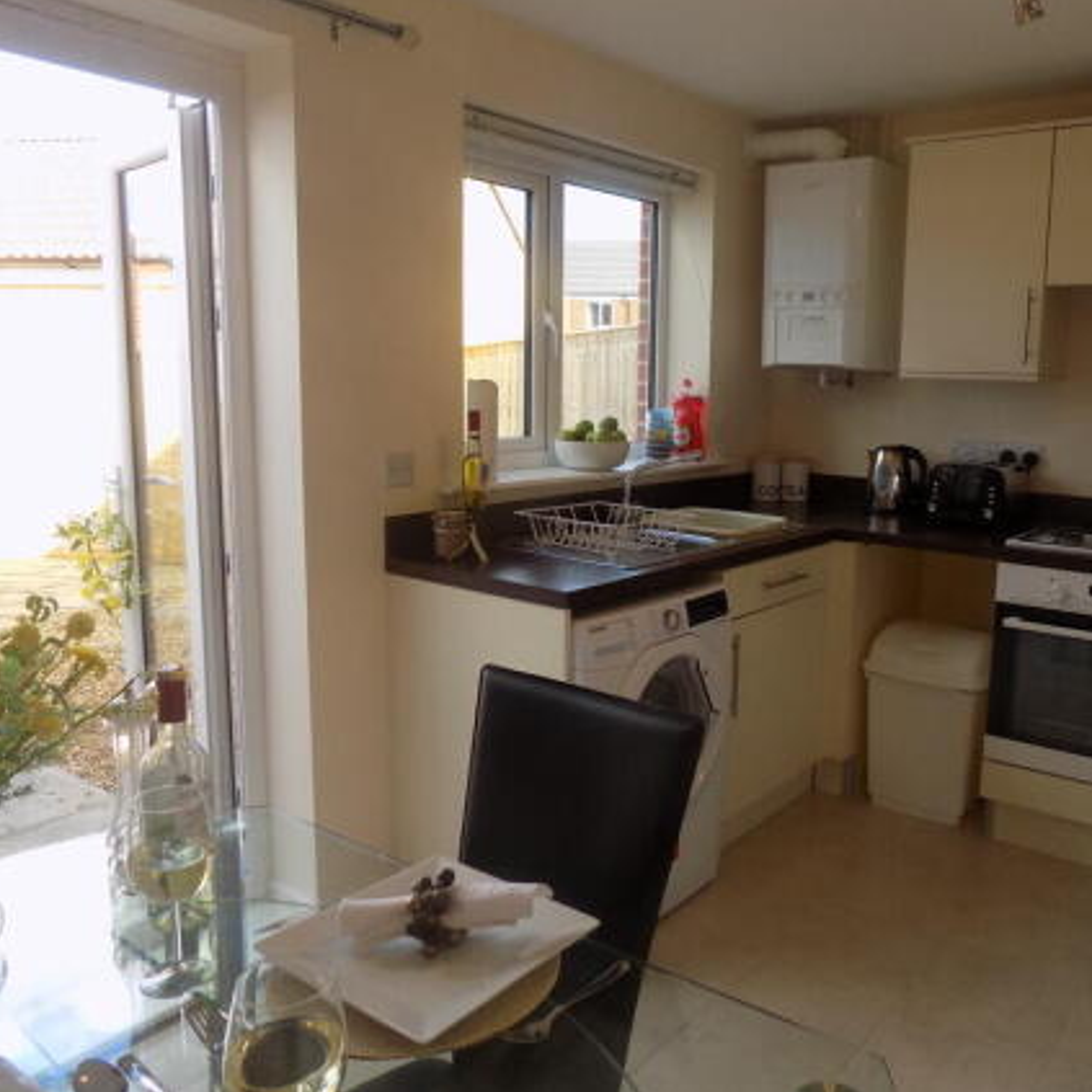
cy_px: 533
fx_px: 999
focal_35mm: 28
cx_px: 667
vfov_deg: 57.3
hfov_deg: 56.8
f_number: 3.1
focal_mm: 4
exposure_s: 1/125
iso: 80
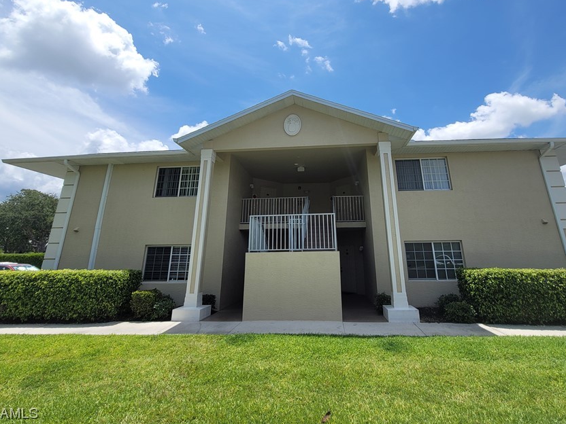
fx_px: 262
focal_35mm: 16
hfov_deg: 94.3
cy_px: 164
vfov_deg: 77.0
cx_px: 304
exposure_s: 1/2701
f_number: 2.2
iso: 64
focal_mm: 2.2
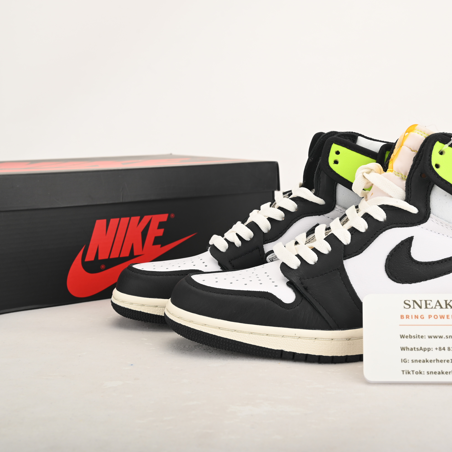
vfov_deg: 31.6
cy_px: 226
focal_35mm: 54
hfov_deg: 31.4
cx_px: 297
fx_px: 798
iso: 100
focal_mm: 42
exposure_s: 1/200
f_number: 11
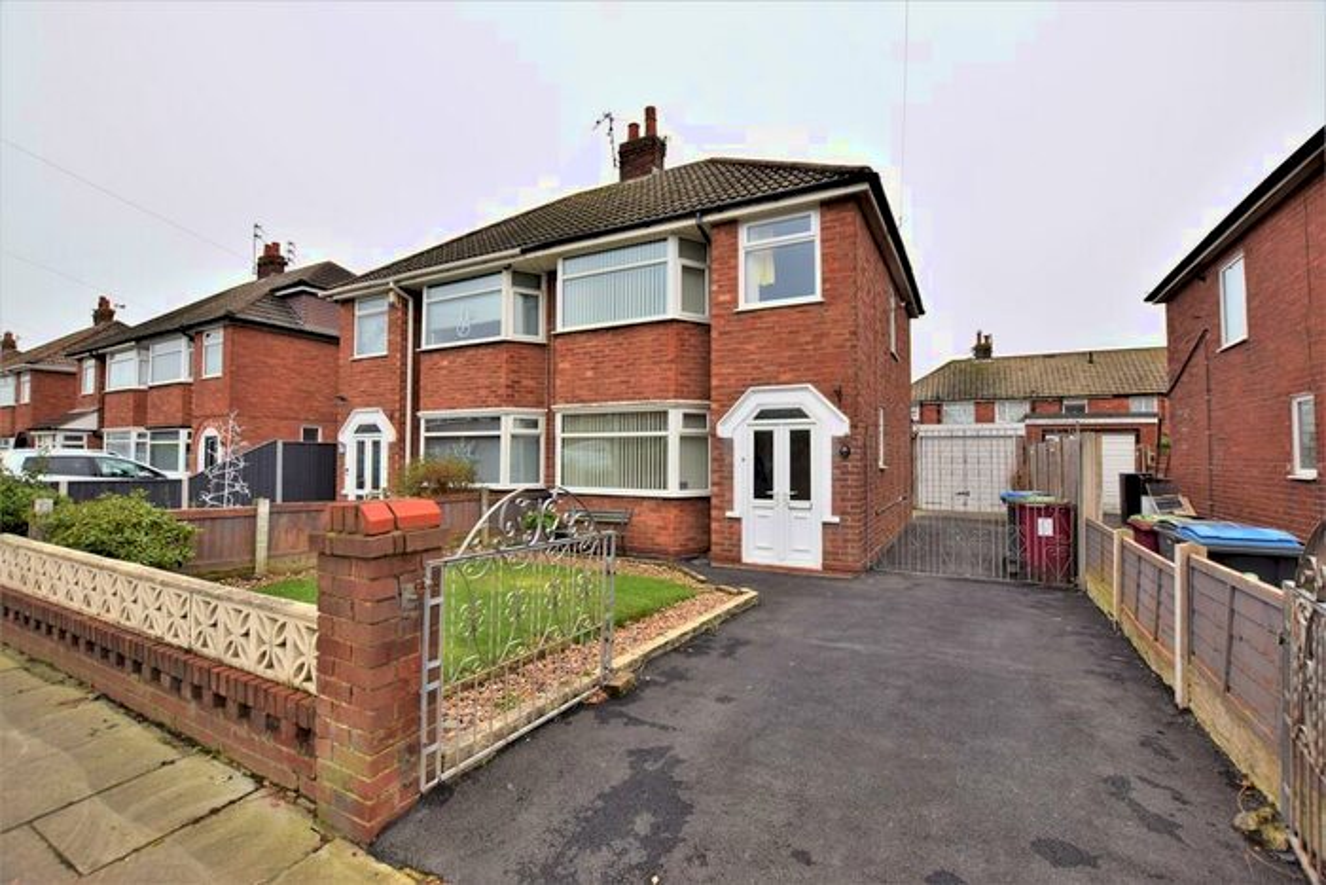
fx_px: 553
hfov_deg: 100.4
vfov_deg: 77.4
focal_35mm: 15
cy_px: 442
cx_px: 663
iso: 100
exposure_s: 1/40
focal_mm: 10
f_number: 5
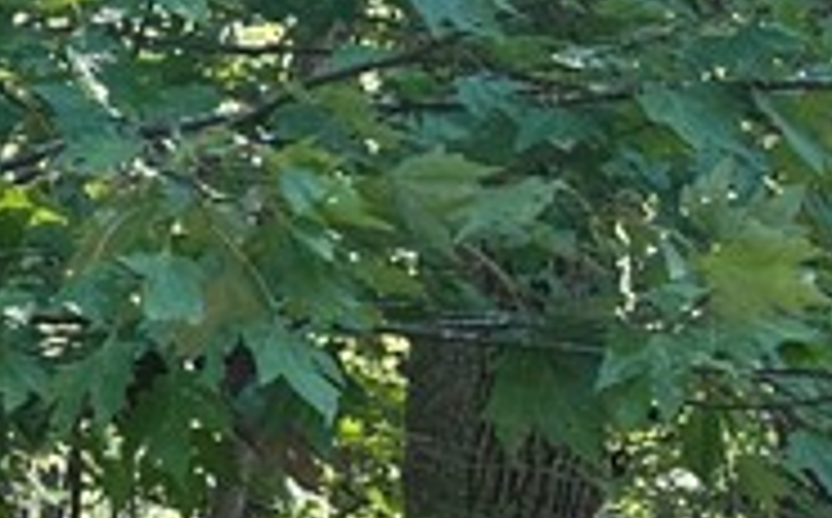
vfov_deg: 9.2
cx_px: -585
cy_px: 586
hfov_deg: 13.6
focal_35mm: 141
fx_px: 3192
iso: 64
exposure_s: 1/121
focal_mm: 6.86
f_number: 1.78
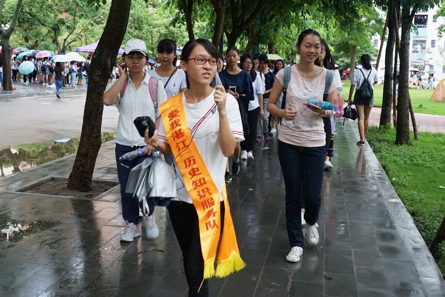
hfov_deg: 50.7
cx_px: 222
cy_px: 148
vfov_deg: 35.1
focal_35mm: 38
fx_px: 470
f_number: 5.6
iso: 1000
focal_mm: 38
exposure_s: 1/80
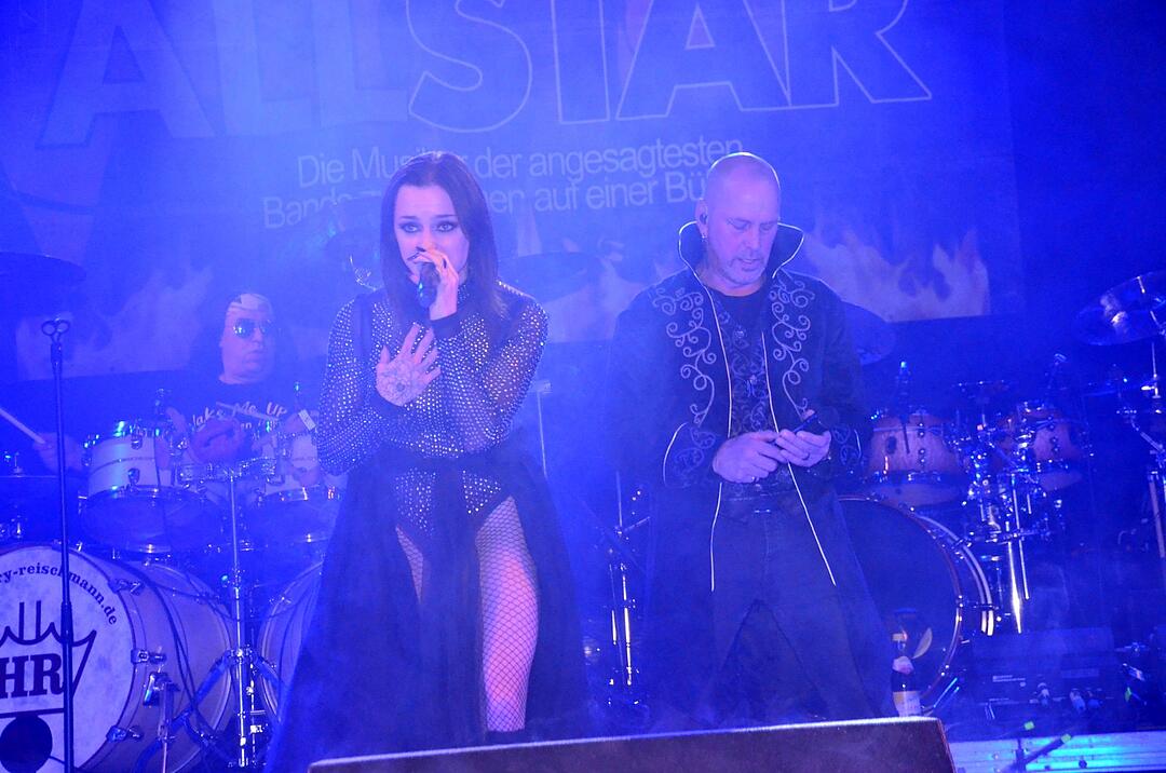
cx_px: 583
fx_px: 2231
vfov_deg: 19.7
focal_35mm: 69
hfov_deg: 29.3
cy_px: 386
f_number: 5.6
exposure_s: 1/125
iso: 3200
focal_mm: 46
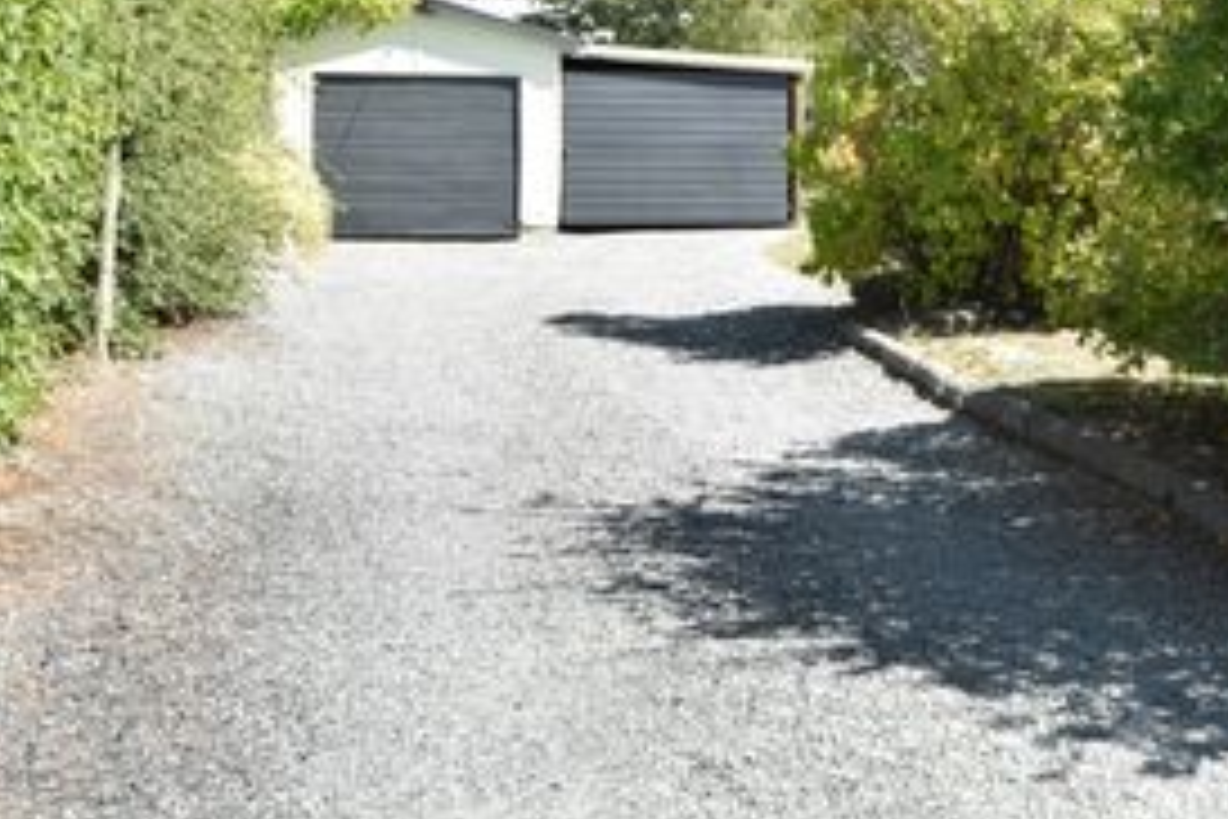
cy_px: 205
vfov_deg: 21.7
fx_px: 2115
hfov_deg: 31.8
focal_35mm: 62
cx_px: 909
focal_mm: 24
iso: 200
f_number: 8
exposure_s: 1/250
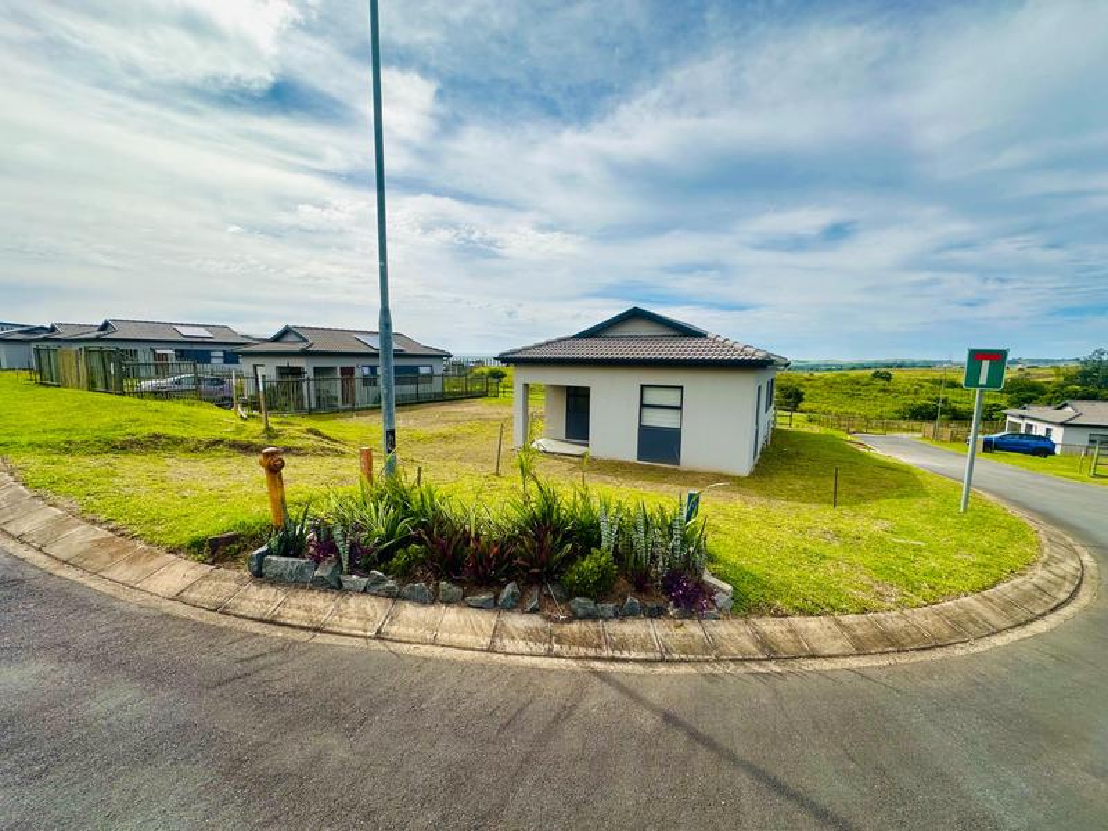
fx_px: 448
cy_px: 416
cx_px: 554
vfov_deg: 85.7
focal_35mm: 14
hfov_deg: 102.1
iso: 40
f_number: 2.2
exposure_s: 1/2882
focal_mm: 2.22
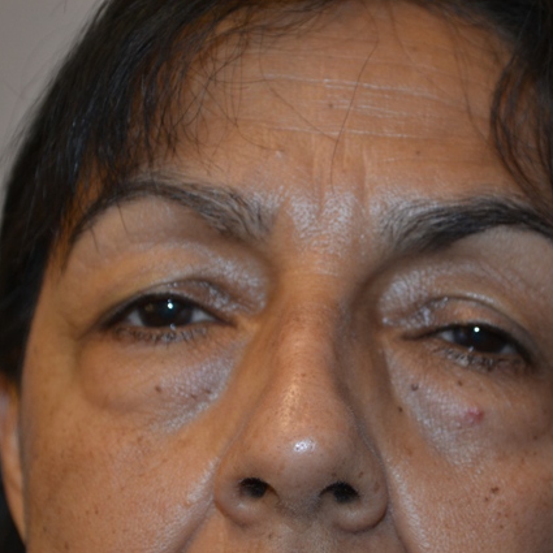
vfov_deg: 16.5
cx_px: 334
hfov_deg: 16.5
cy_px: 276
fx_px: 1909
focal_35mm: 106
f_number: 5.6
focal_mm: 55
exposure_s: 1/60
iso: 900
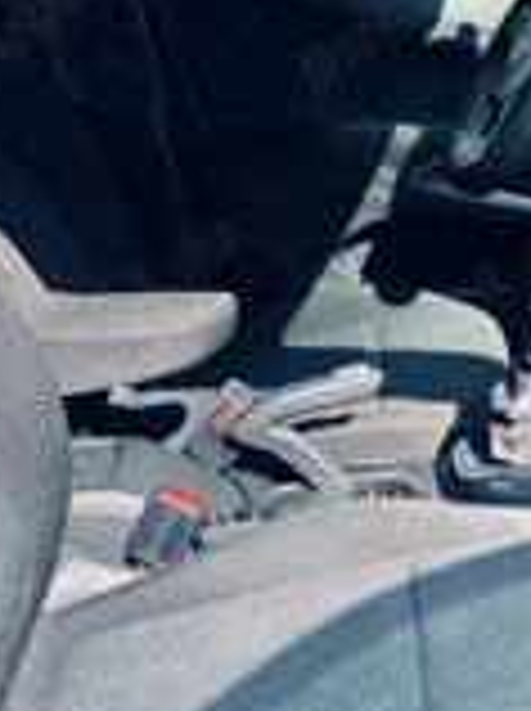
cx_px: 531
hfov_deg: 21.4
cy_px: 382
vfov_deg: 29.4
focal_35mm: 66
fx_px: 1354
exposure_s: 1/121
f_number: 1.6
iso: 50
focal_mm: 5.96
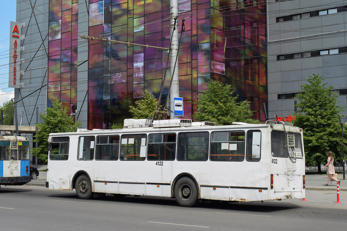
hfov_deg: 42.3
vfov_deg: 28.9
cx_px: 174
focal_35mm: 46
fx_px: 448
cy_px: 116
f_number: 9
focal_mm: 31
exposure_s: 1/320
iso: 200
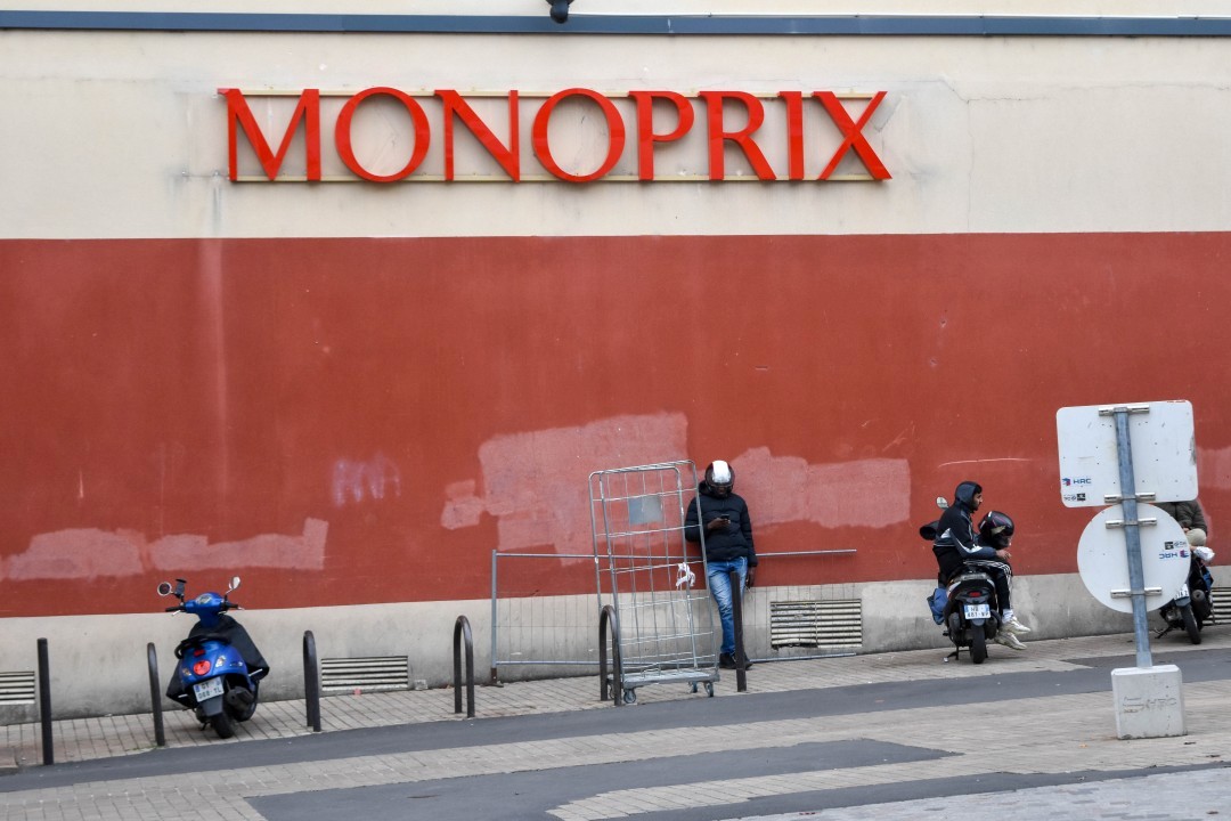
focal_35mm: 82
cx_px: 616
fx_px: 2821
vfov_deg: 16.6
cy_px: 410
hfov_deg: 24.6
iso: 800
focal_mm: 55
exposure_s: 1/640
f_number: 5.6
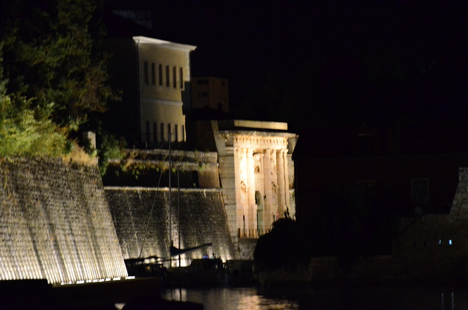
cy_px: 155
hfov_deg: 7.4
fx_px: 3599
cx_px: 234
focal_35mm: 278
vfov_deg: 4.9
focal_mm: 185
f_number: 5
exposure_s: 1/25
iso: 6400
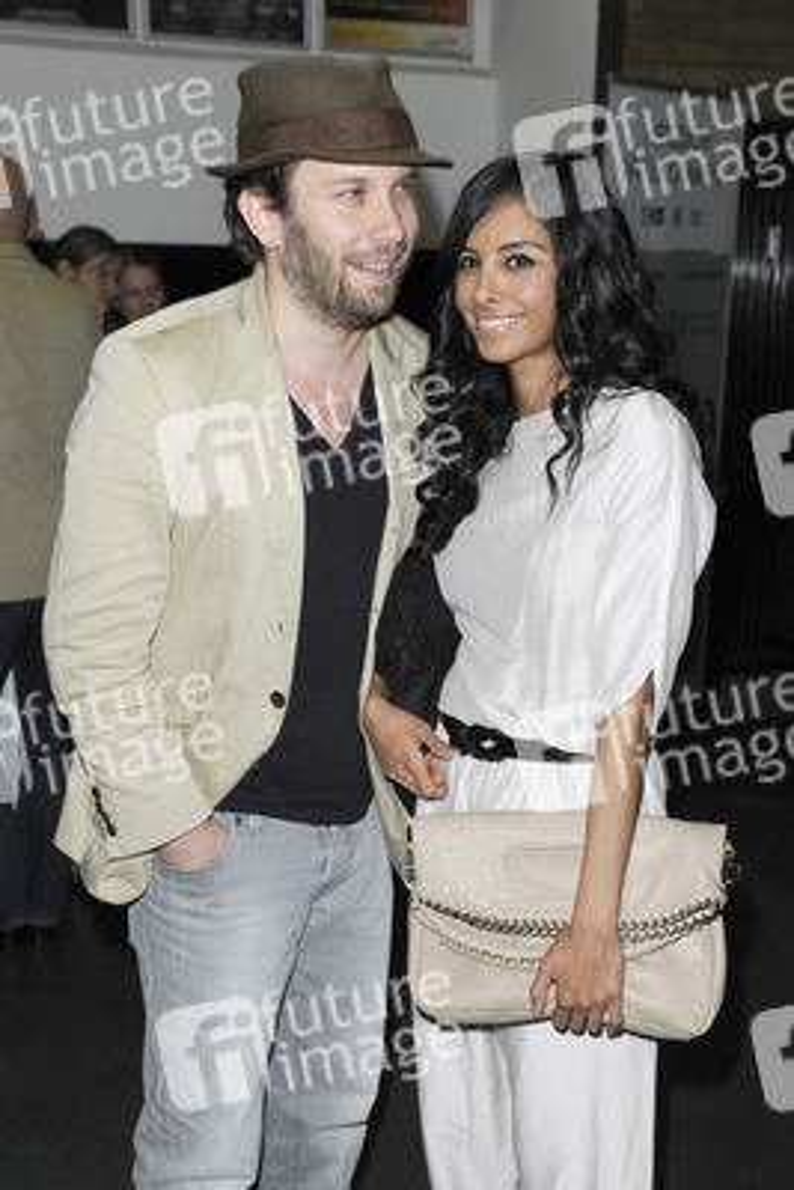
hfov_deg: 30.5
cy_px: 595
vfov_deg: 44.5
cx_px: 397
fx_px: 1454
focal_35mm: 44
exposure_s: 1/160
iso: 640
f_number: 5.6
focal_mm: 44
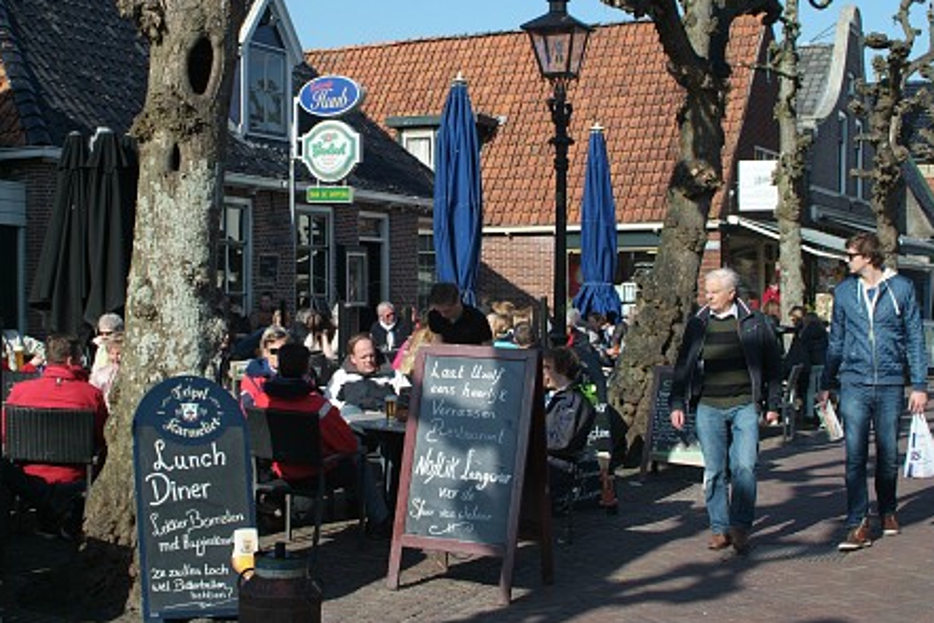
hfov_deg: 36.9
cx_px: 461
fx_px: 1401
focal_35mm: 54
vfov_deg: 25.1
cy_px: 312
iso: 400
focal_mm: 35
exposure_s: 1/500
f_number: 9.5
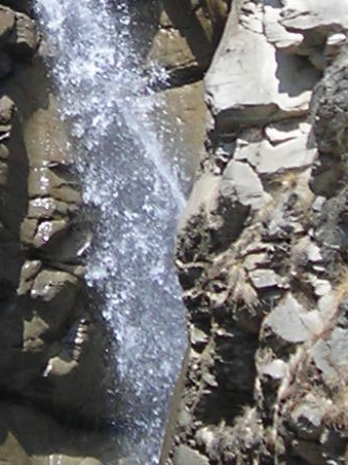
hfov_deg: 6.8
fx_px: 2922
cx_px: 24
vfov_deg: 9.0
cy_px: -48
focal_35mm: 218
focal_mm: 6.3
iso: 50
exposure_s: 1/345
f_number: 3.2
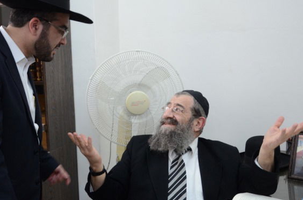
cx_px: 116
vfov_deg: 28.5
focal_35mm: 47
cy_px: 95
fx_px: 395
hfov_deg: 41.7
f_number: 4
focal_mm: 22
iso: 1000
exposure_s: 1/80
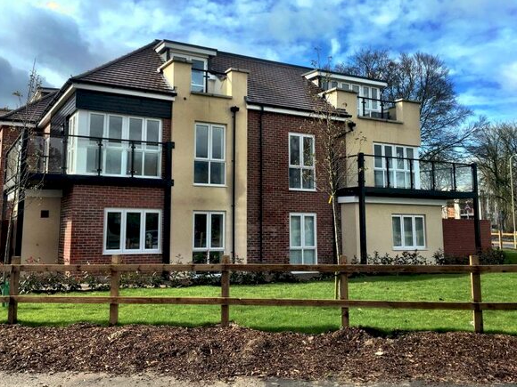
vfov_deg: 40.6
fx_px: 523
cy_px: 159
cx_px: 244
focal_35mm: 35
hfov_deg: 52.6
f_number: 2.2
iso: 32
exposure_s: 1/1721
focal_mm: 4.15
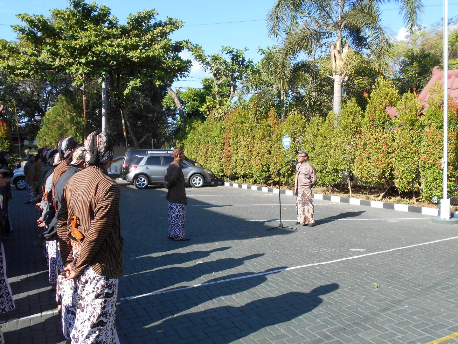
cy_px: 172
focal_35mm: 30
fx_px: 397
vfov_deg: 46.8
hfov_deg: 60.0
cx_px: 229
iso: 80
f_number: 3.4
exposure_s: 1/400
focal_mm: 5.1
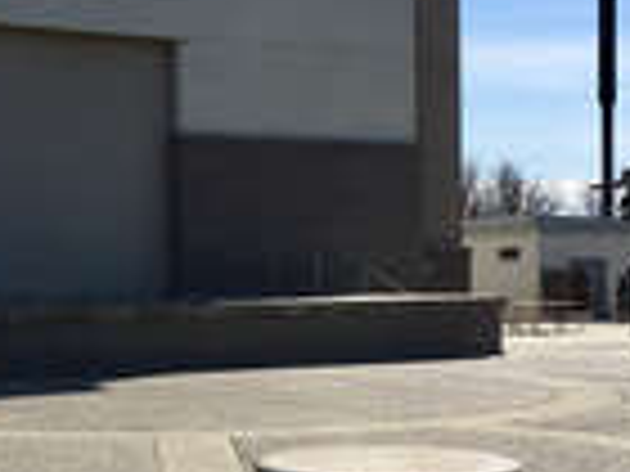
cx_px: 225
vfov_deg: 17.7
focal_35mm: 83
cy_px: 351
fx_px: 1511
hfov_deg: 23.5
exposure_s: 1/2564
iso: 25
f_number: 2.2
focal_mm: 4.15
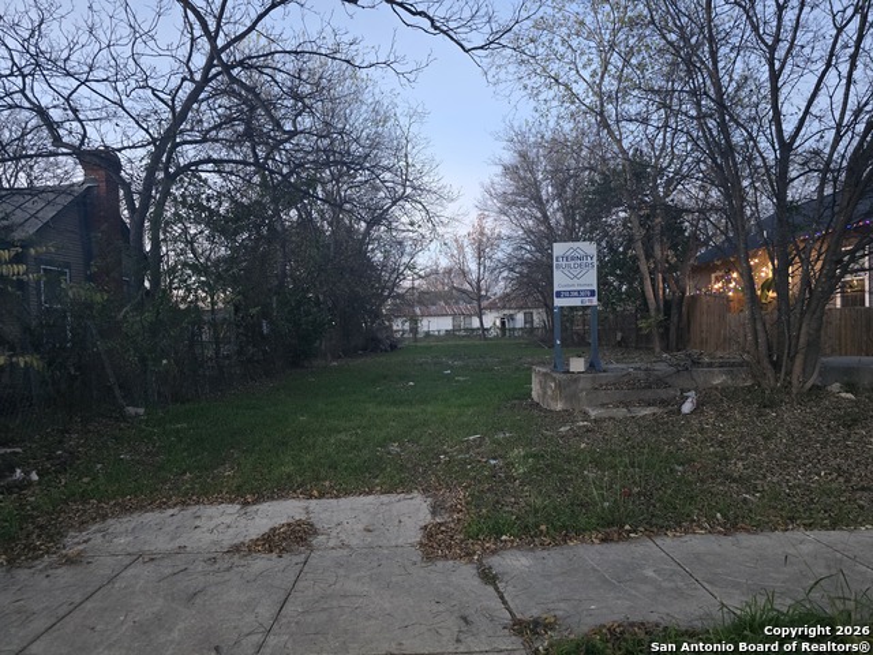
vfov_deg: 58.9
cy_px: 328
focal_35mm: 23
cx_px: 436
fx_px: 580
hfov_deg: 73.9
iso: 1250
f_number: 1.7
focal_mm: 6.3
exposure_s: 1/60
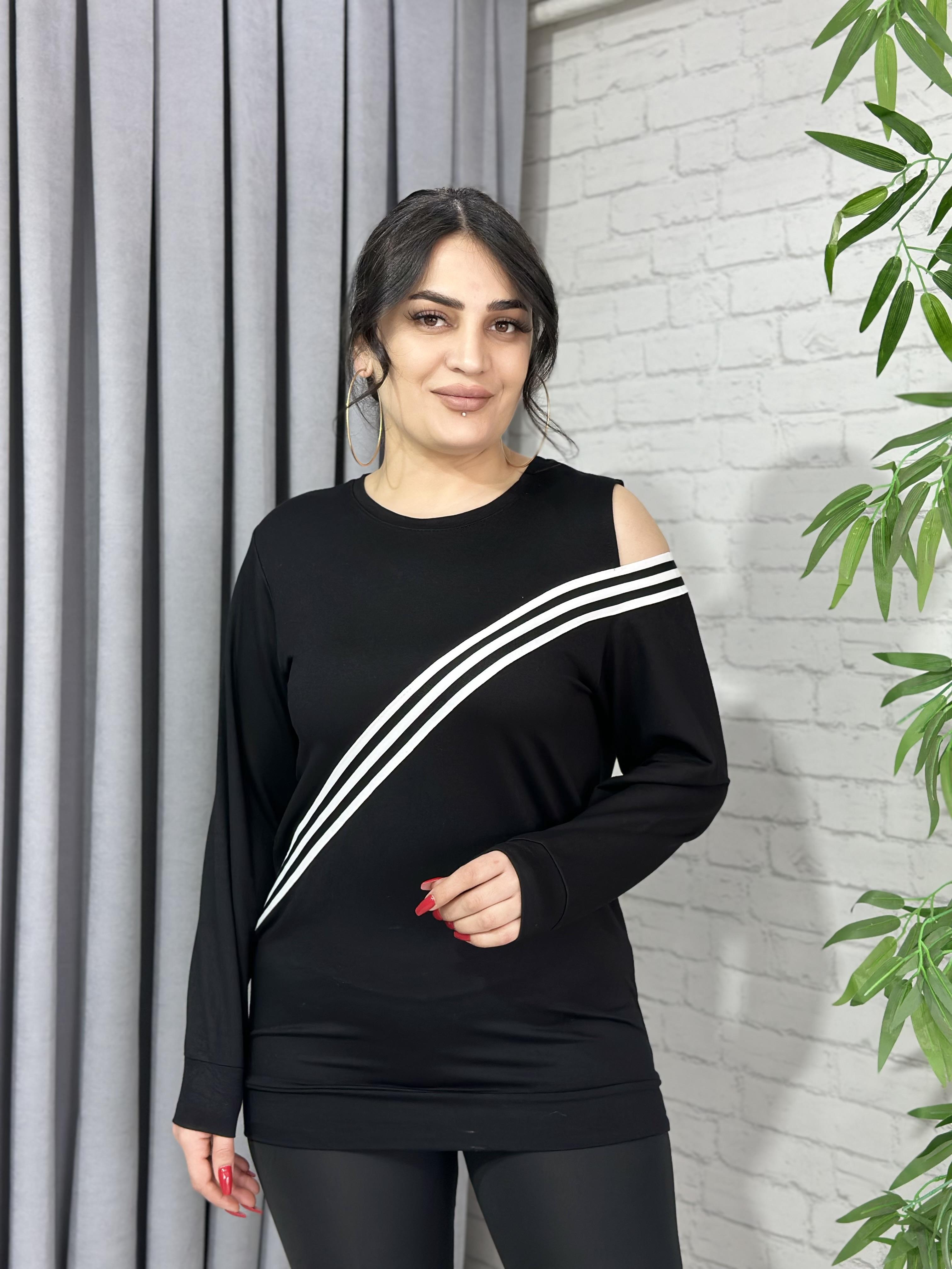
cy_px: 634
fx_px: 1760
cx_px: 476
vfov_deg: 39.7
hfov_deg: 30.3
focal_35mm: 48
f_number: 1.78
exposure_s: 1/100
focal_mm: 6.86
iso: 100
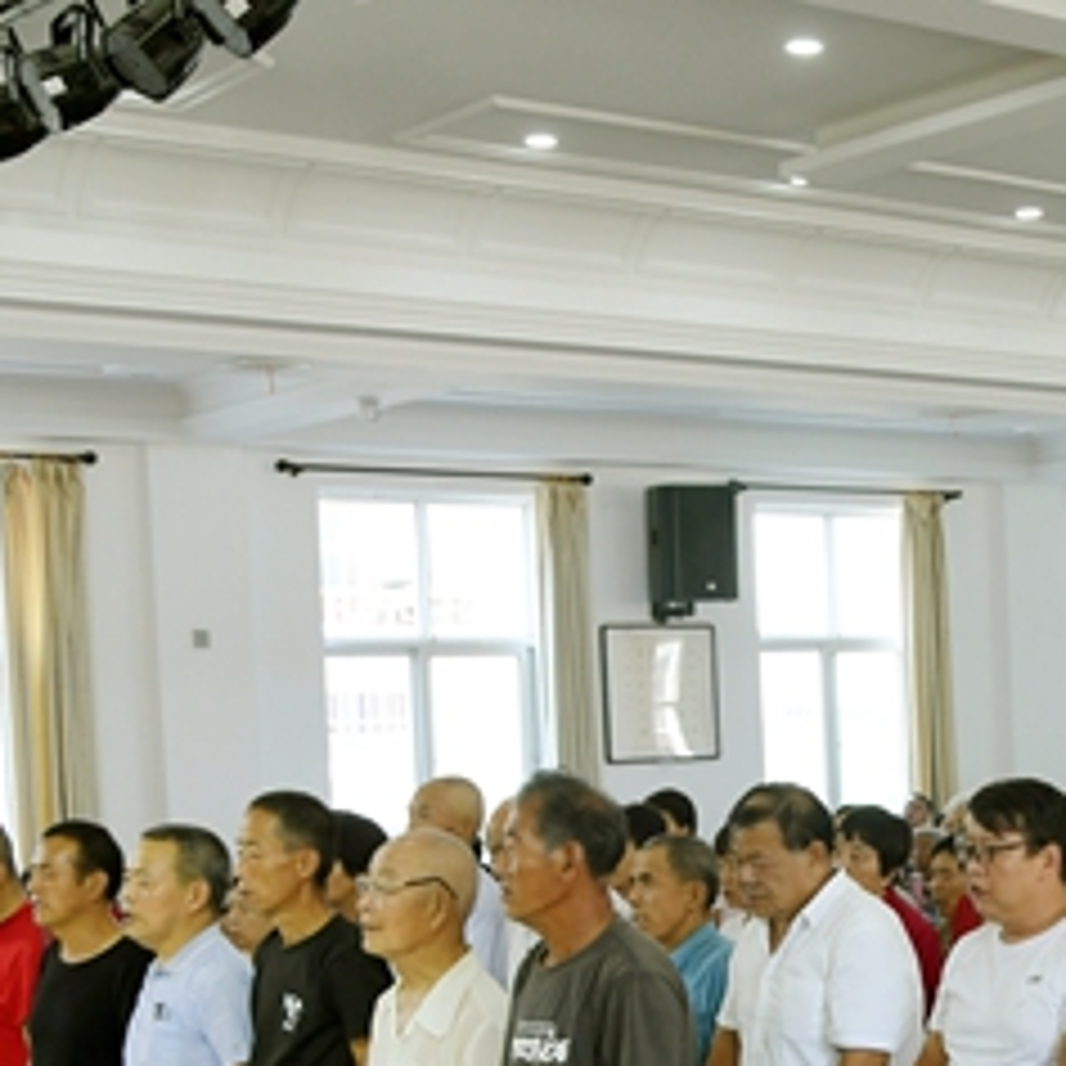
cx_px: 1039
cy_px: 855
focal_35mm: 71
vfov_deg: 23.9
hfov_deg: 23.4
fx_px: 2474
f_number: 4.5
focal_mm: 22
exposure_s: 1/80
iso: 640
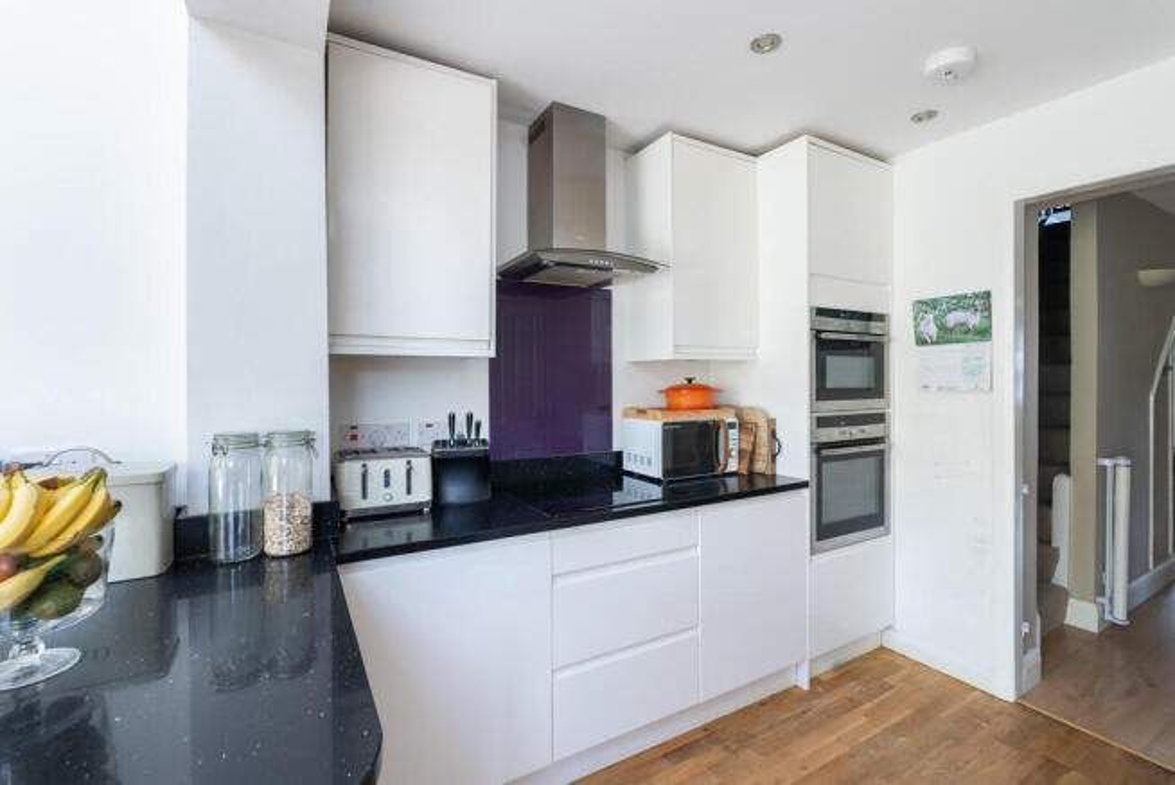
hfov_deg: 96.7
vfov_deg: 73.8
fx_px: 523
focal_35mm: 16
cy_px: 392
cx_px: 588
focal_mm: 16
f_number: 7.1
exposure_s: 1/25
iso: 800
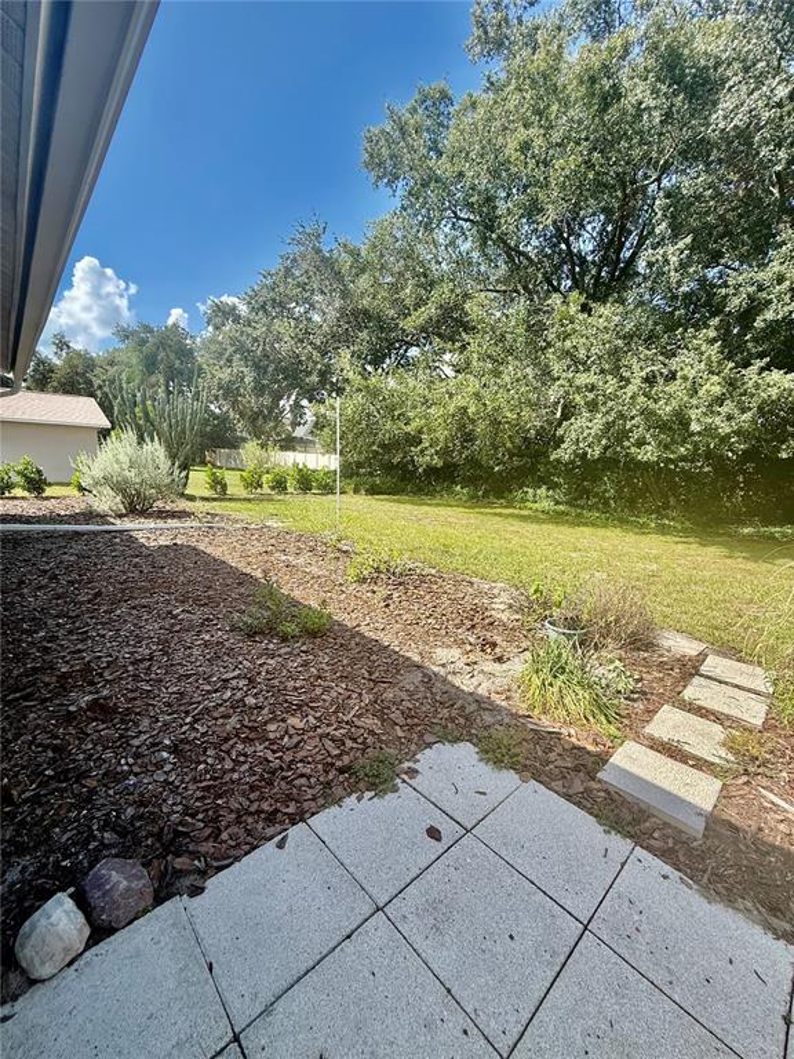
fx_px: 428
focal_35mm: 14
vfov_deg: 102.1
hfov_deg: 85.7
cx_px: 397
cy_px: 530
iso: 50
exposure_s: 1/789
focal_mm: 2.22
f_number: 2.2
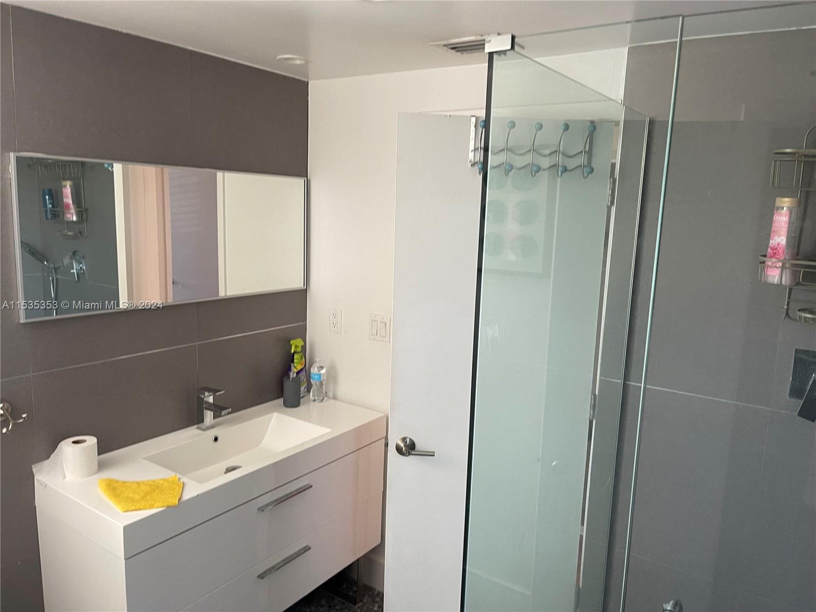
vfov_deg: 54.9
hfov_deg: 69.4
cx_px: 408
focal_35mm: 25
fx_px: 589
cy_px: 306
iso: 125
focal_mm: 5.1
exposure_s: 1/60
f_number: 1.6
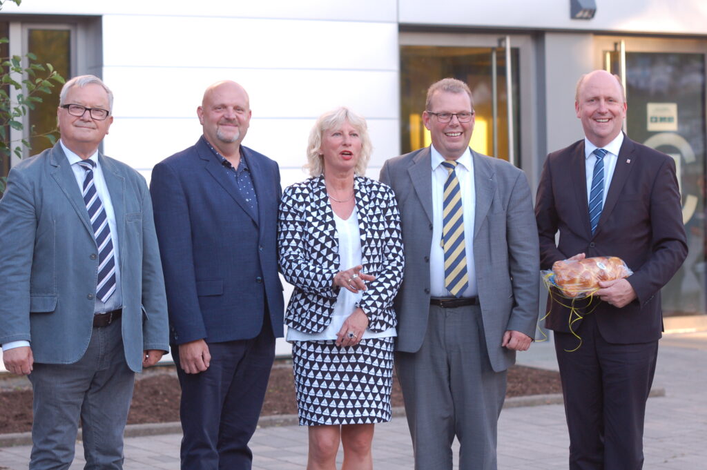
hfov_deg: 19.5
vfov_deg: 13.0
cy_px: 235
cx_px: 354
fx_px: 2060
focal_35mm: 105
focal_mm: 70
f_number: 3.5
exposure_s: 1/200
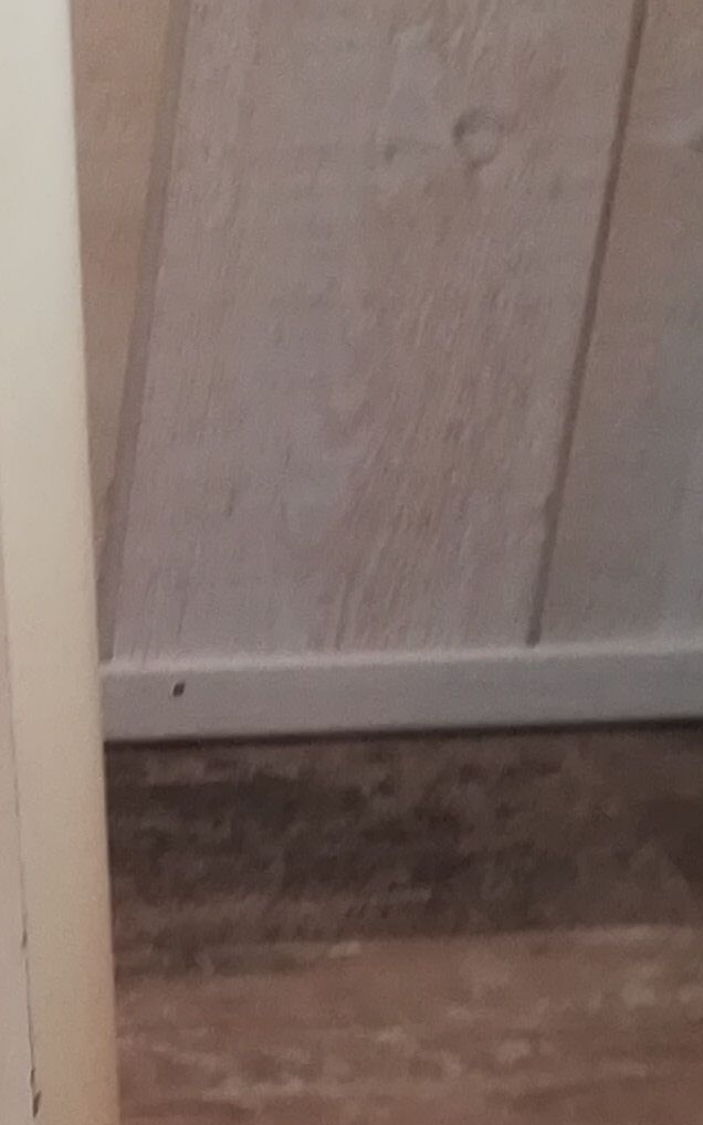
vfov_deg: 16.7
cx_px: -610
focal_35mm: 124
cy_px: 883
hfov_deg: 9.9
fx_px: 3802
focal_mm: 3.83
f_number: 2.2
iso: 200
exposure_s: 1/33.3
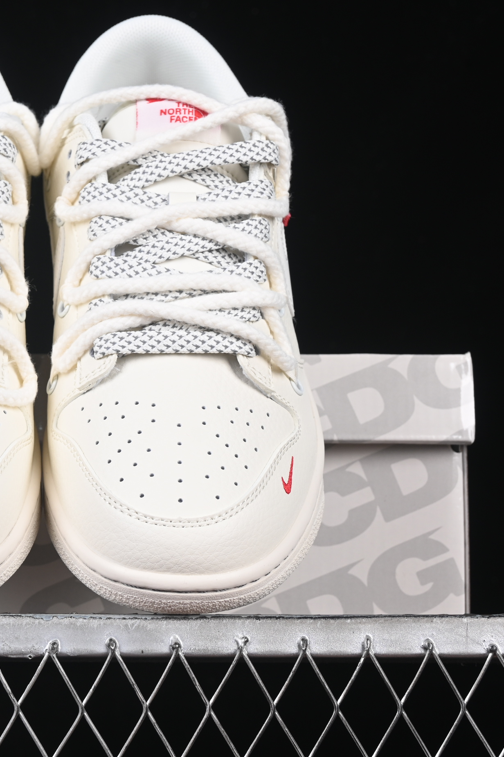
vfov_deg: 18.1
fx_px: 2373
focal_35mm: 113
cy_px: 378
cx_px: 40
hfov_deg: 12.0
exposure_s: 1/80
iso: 160
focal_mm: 50
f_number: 8
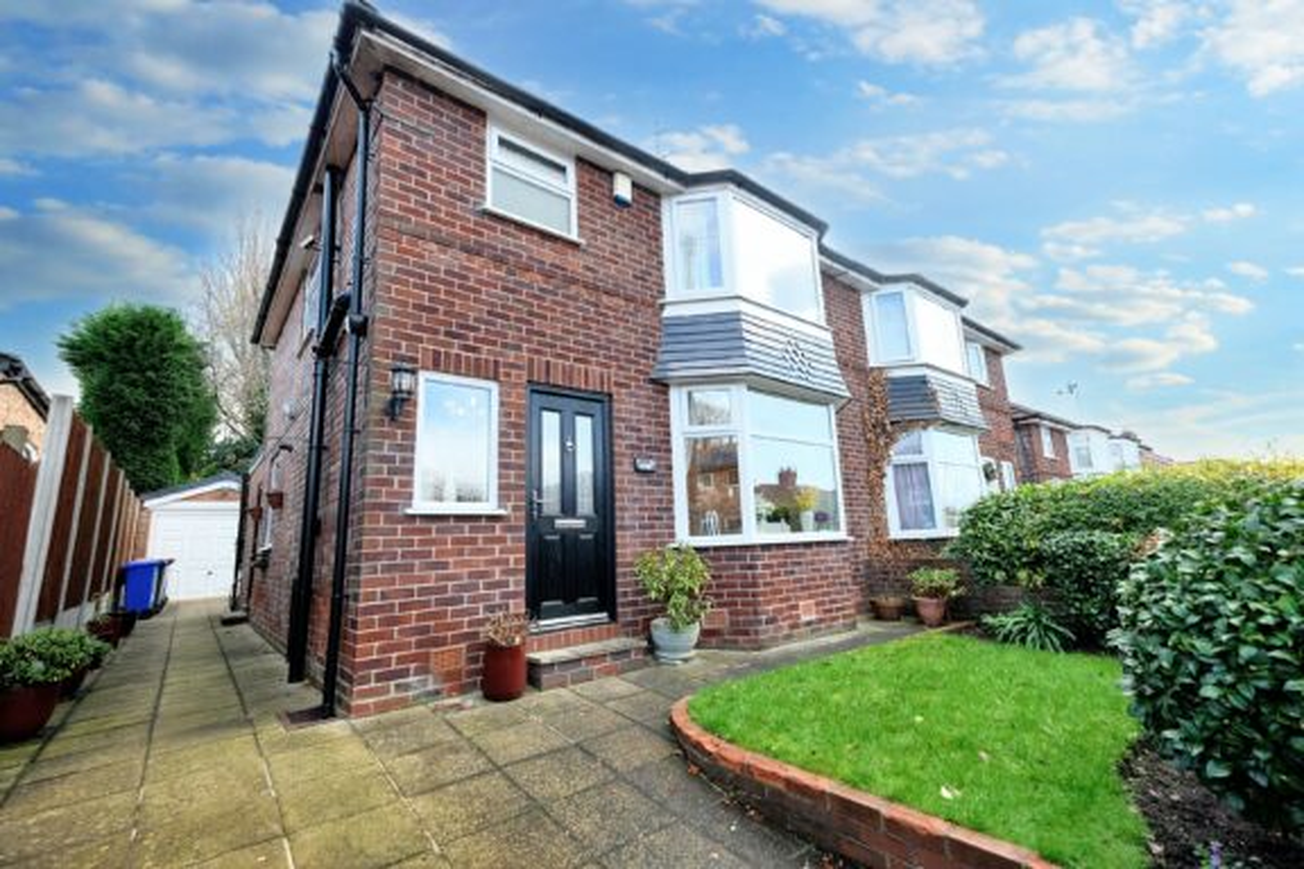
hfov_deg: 100.4
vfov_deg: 77.3
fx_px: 543
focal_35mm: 15
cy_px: 434
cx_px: 652
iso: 200
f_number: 4
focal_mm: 10
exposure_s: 1/125
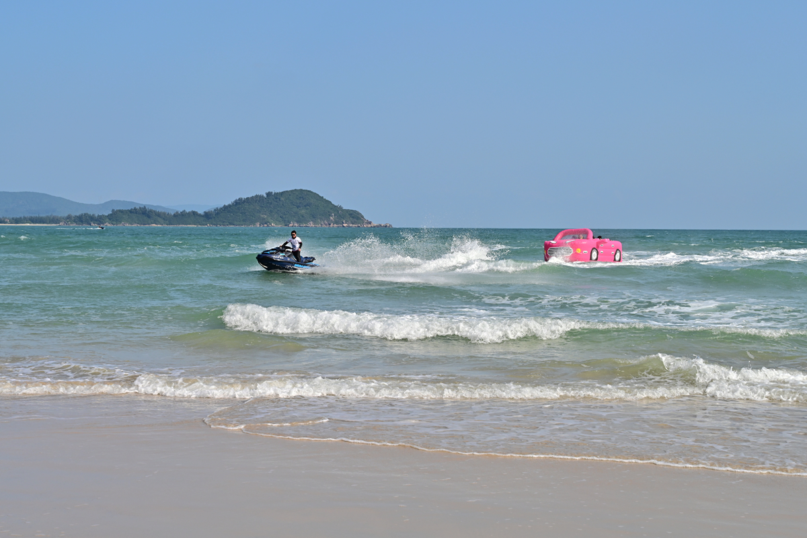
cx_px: 404
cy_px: 269
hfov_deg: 39.6
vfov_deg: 27.0
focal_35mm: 50
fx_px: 1121
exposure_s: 1/640
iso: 320
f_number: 9
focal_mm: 50
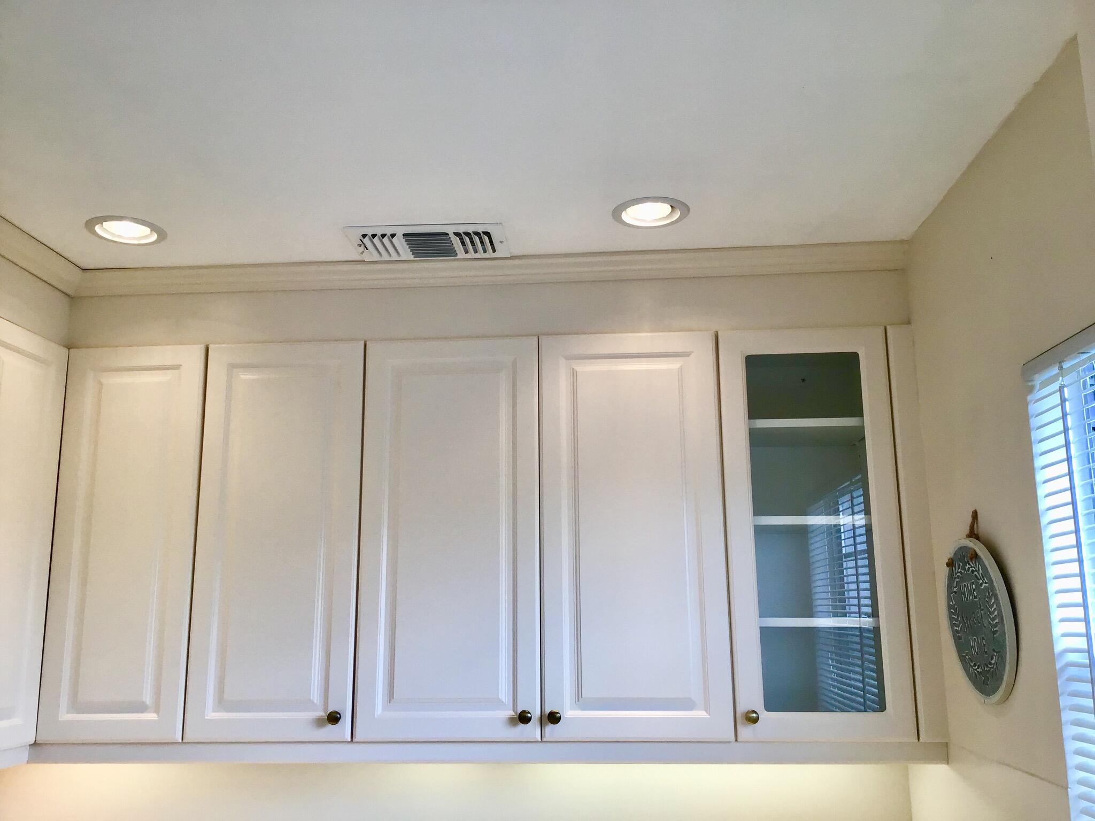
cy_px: 410
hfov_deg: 58.4
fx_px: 981
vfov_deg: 45.4
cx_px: 548
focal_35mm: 31
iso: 40
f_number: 2.4
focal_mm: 3.3
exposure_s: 1/120
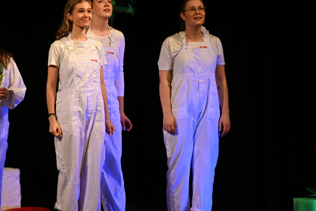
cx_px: 98
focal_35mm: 302
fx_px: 2651
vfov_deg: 4.5
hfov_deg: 6.8
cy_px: 61
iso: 4000
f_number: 2.8
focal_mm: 200
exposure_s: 1/800
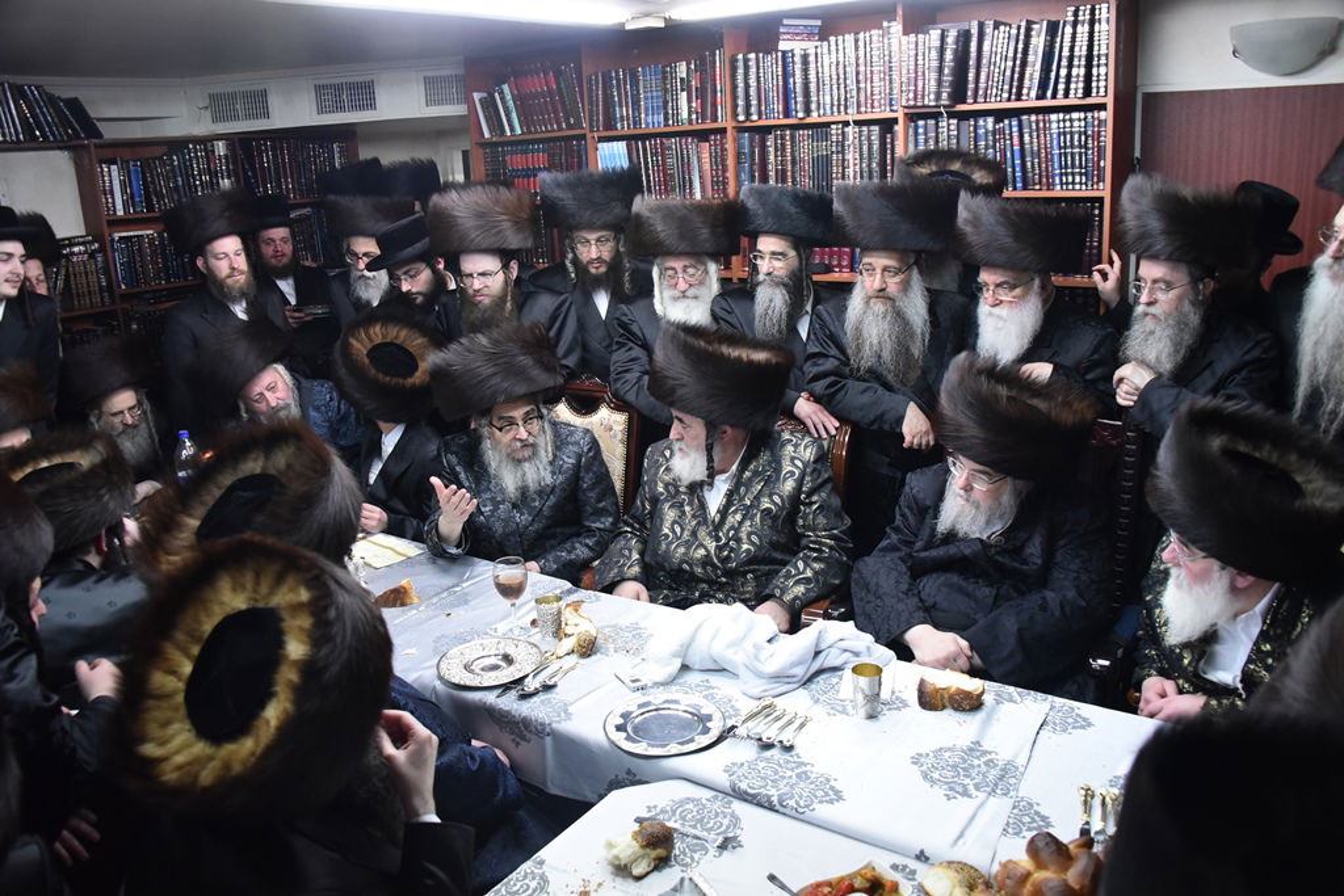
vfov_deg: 46.4
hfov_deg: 65.5
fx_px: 1045
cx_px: 672
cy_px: 448
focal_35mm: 28
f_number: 6.3
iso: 4000
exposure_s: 1/160
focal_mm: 28
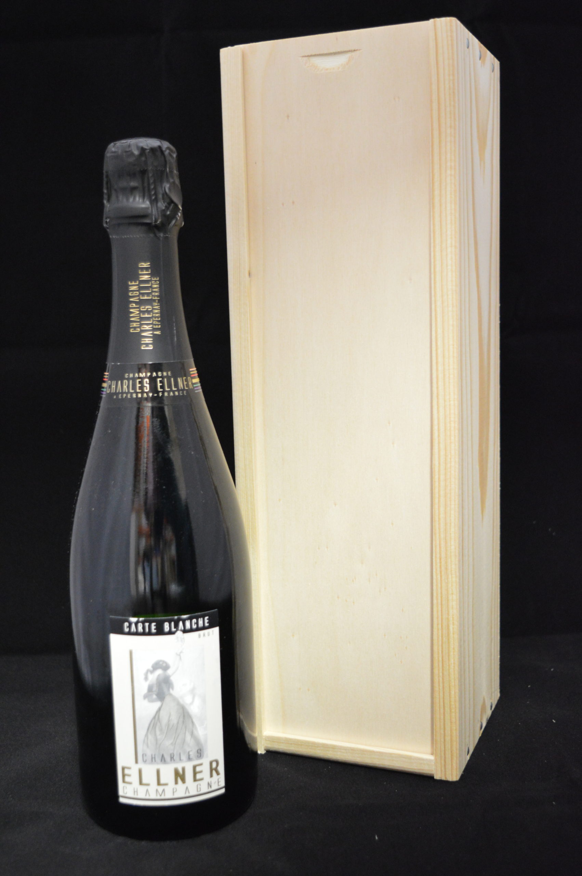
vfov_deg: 46.4
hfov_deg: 31.8
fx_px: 1020
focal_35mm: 42
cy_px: 438
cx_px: 291
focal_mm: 28
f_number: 4.2
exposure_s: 1/15
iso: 2500
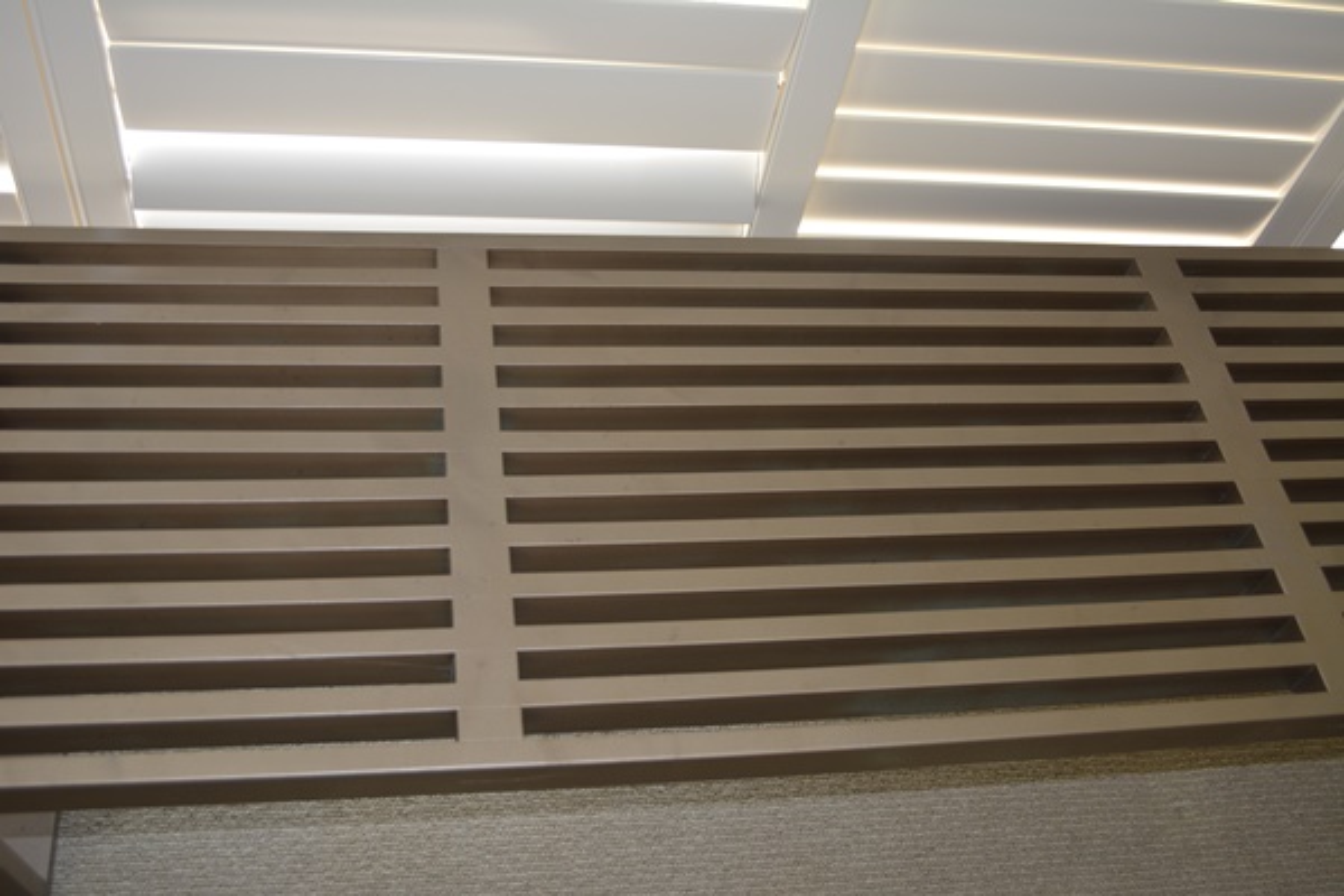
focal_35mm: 36
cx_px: 672
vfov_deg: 36.9
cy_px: 448
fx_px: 1344
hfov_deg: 53.1
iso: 400
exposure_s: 1/80
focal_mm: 24
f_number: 4
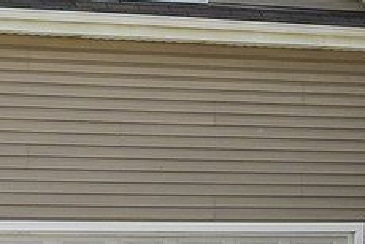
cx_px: 536
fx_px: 2071
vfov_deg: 6.7
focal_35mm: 204
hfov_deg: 9.8
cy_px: 220
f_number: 9
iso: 400
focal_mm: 19.4
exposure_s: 1/100
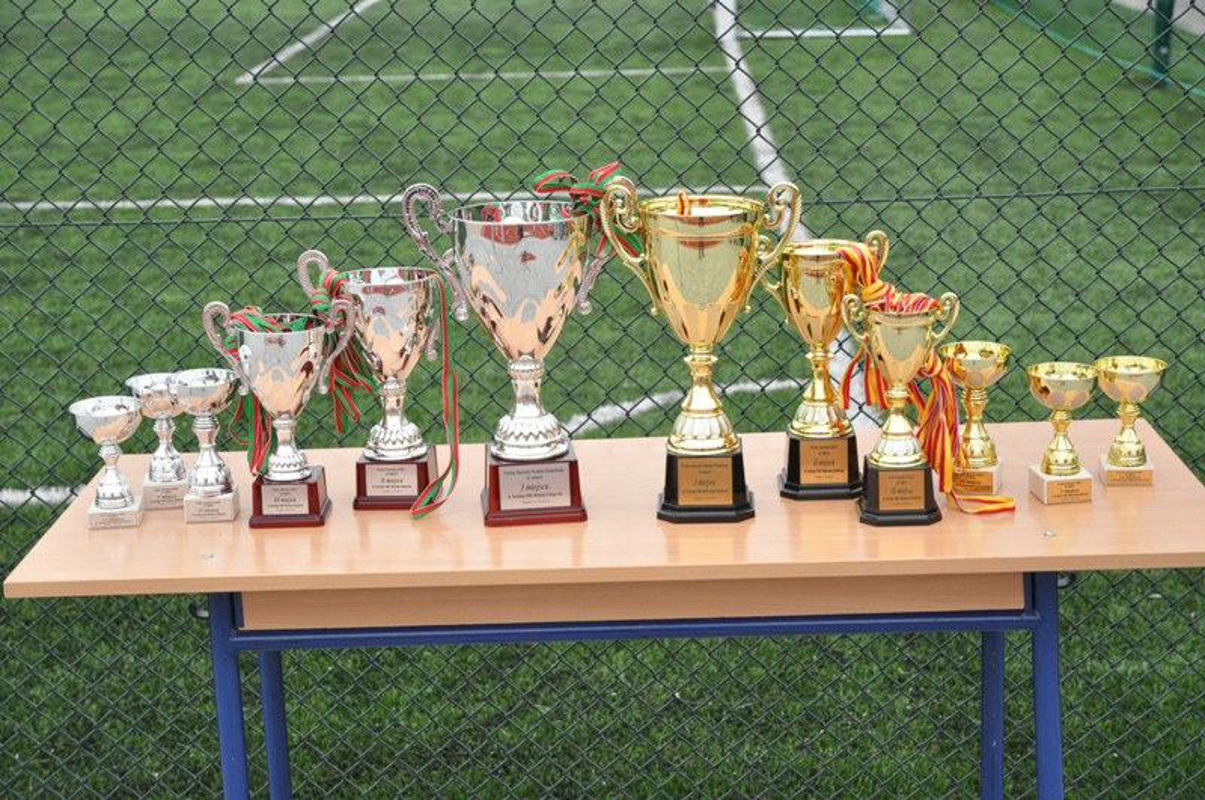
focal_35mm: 68
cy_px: 400
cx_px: 602
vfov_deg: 20.1
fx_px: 2256
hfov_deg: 29.9
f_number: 5
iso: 1250
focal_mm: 45
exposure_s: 1/2000
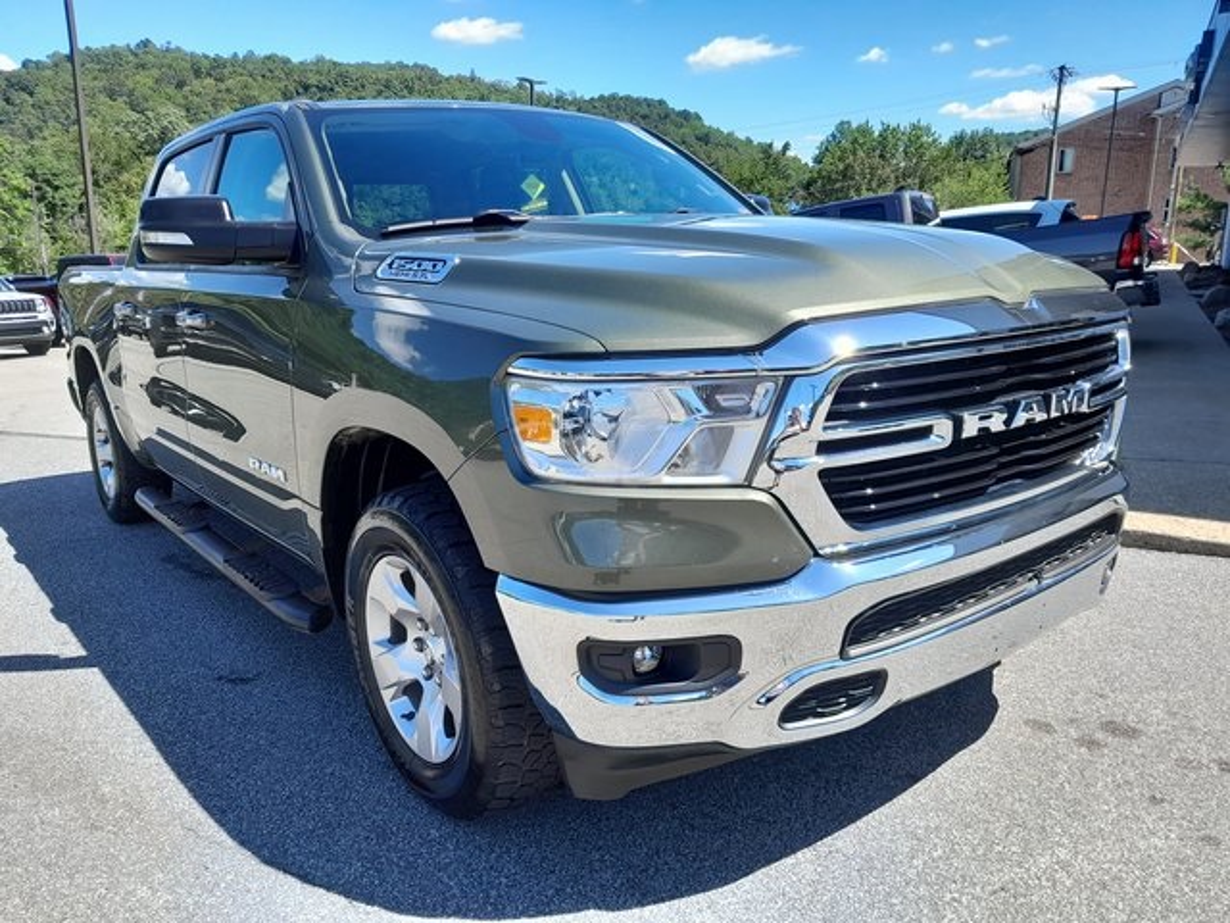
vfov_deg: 51.4
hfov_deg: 65.3
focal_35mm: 27
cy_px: 462
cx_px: 615
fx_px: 959
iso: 40
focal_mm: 4
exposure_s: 1/210
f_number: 1.8
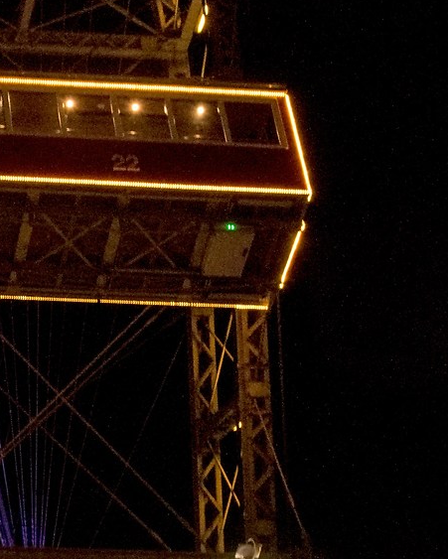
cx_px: -172
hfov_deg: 12.0
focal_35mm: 124
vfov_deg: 15.5
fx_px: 2053
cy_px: 384
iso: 1800
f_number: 7.1
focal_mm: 31
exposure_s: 1/30
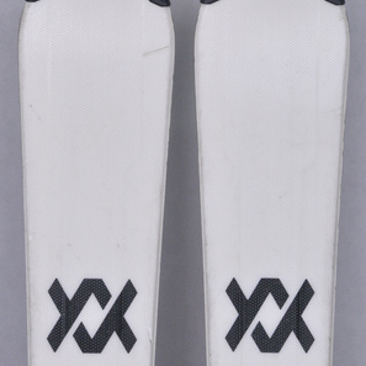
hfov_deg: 8.6
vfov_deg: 8.6
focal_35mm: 203
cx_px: 183
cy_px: 217
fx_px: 2424
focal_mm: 105
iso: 3200
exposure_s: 1/125
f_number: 9.5
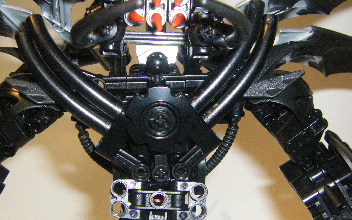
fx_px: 460
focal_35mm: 48
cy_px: 106
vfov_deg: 26.9
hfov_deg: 41.8
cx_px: 167
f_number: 7
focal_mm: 6.3
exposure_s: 1/50
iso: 800
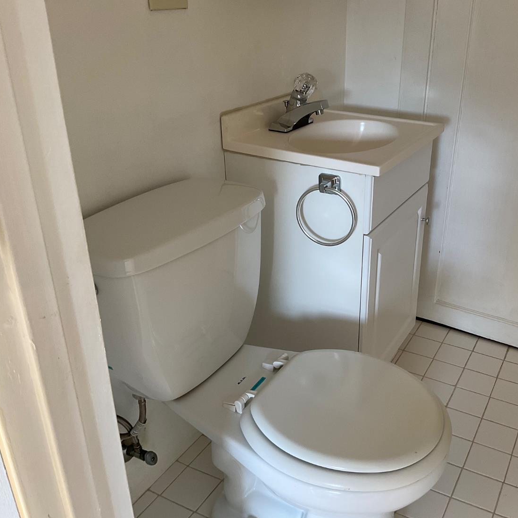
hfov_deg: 46.5
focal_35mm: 35
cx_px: 346
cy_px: 258
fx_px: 593
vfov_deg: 47.2
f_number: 1.8
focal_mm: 3
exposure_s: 1/60
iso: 40
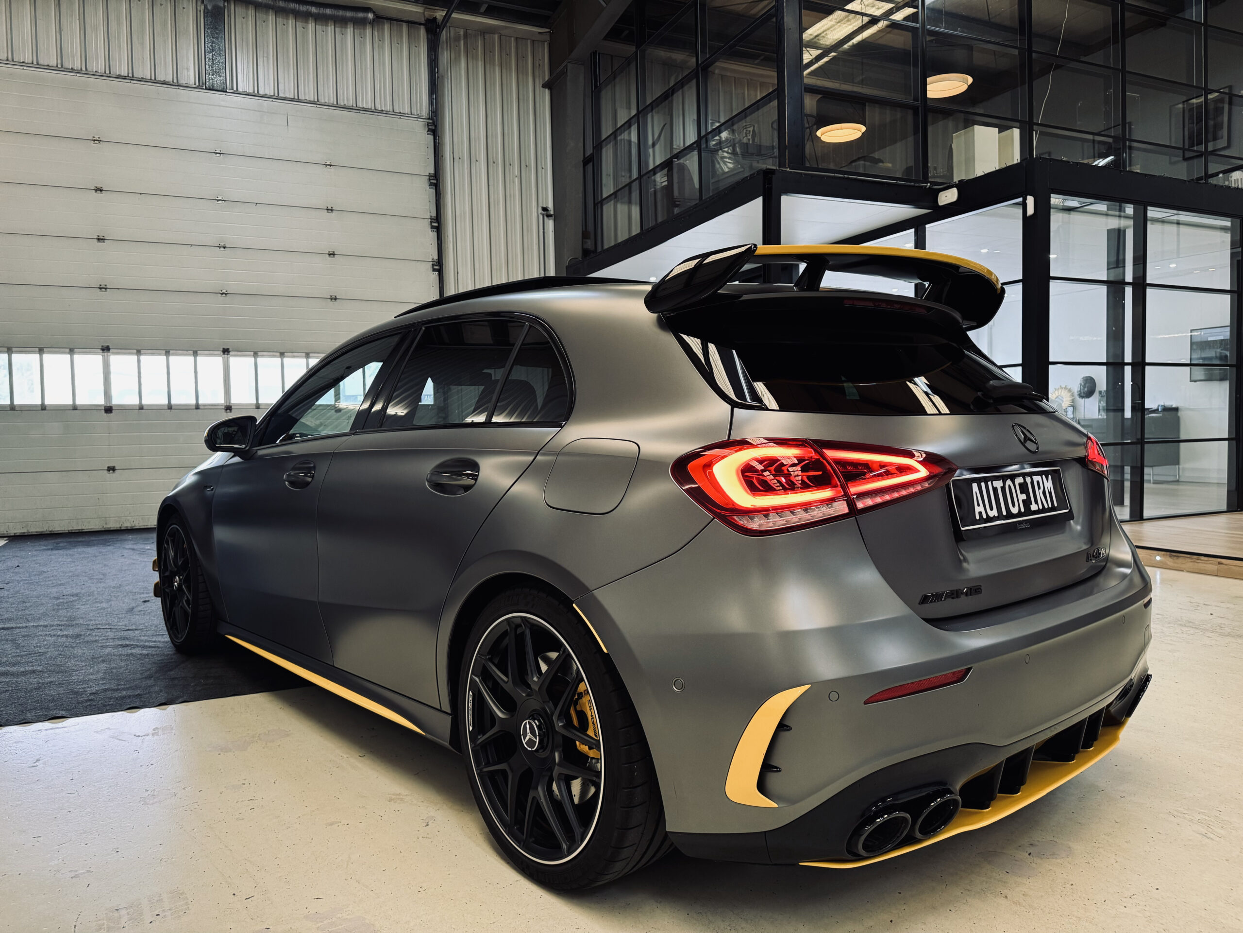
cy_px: 466
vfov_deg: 56.8
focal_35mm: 24
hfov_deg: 71.6
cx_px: 622
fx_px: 862
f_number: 1.78
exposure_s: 1/60
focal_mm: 6.76
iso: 200
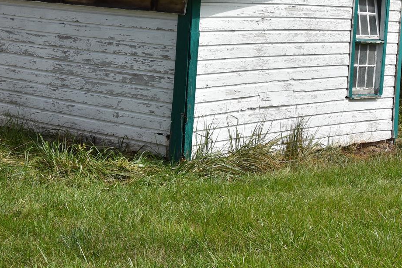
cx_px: 87
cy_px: 31
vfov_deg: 15.0
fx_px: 1006
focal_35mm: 90
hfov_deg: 22.3
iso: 140
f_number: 8
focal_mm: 27
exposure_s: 1/500
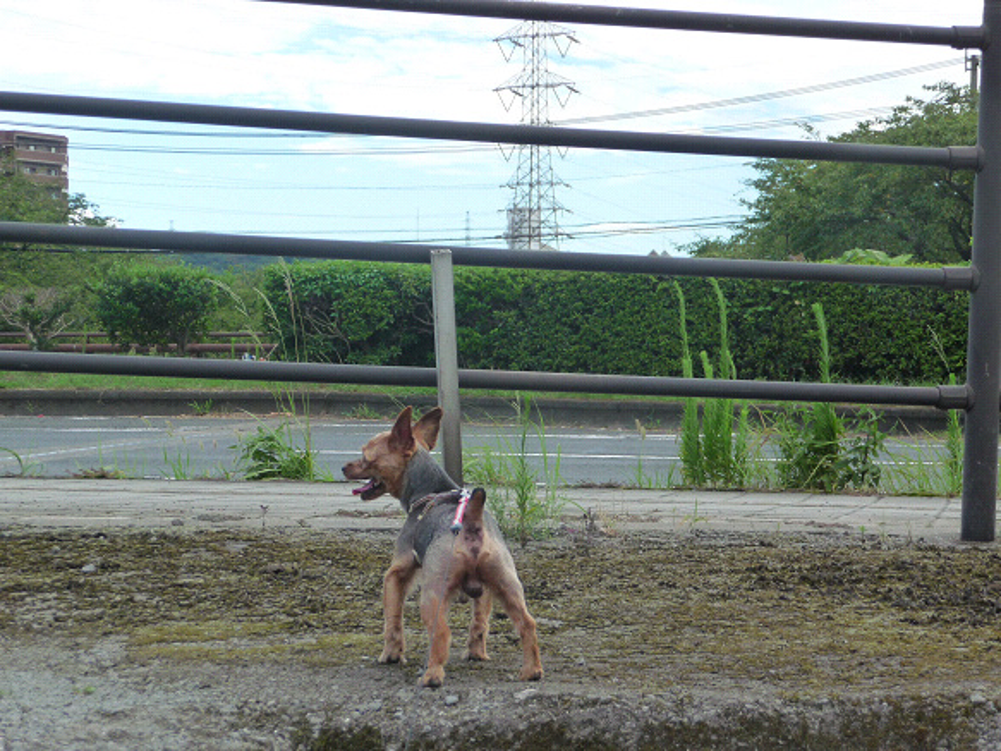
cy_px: 376
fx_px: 2573
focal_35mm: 89
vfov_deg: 16.6
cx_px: 500
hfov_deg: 22.0
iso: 160
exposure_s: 1/200
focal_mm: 15.2
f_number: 4.7
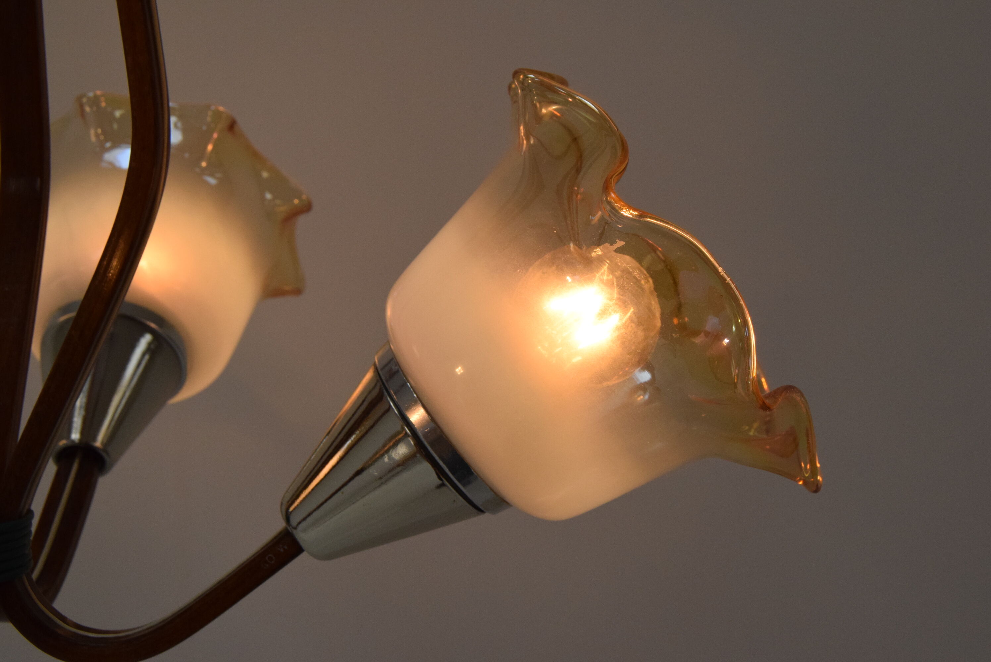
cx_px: 496
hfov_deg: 41.1
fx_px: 1322
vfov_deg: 28.1
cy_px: 331
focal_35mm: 48
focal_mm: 32
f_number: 11
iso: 1600
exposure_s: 1/500
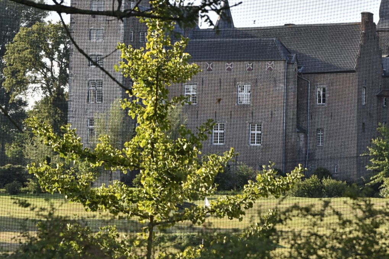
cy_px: 66
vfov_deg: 8.2
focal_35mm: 167
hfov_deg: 12.3
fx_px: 1804
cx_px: 205
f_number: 5.6
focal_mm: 70
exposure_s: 1/500
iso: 200
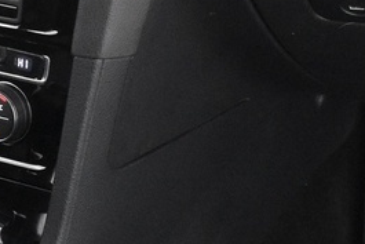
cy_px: 216
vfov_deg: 8.3
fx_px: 1674
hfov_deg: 12.4
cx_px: 40
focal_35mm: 165
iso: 3200
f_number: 3.5
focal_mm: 18
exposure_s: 1/30
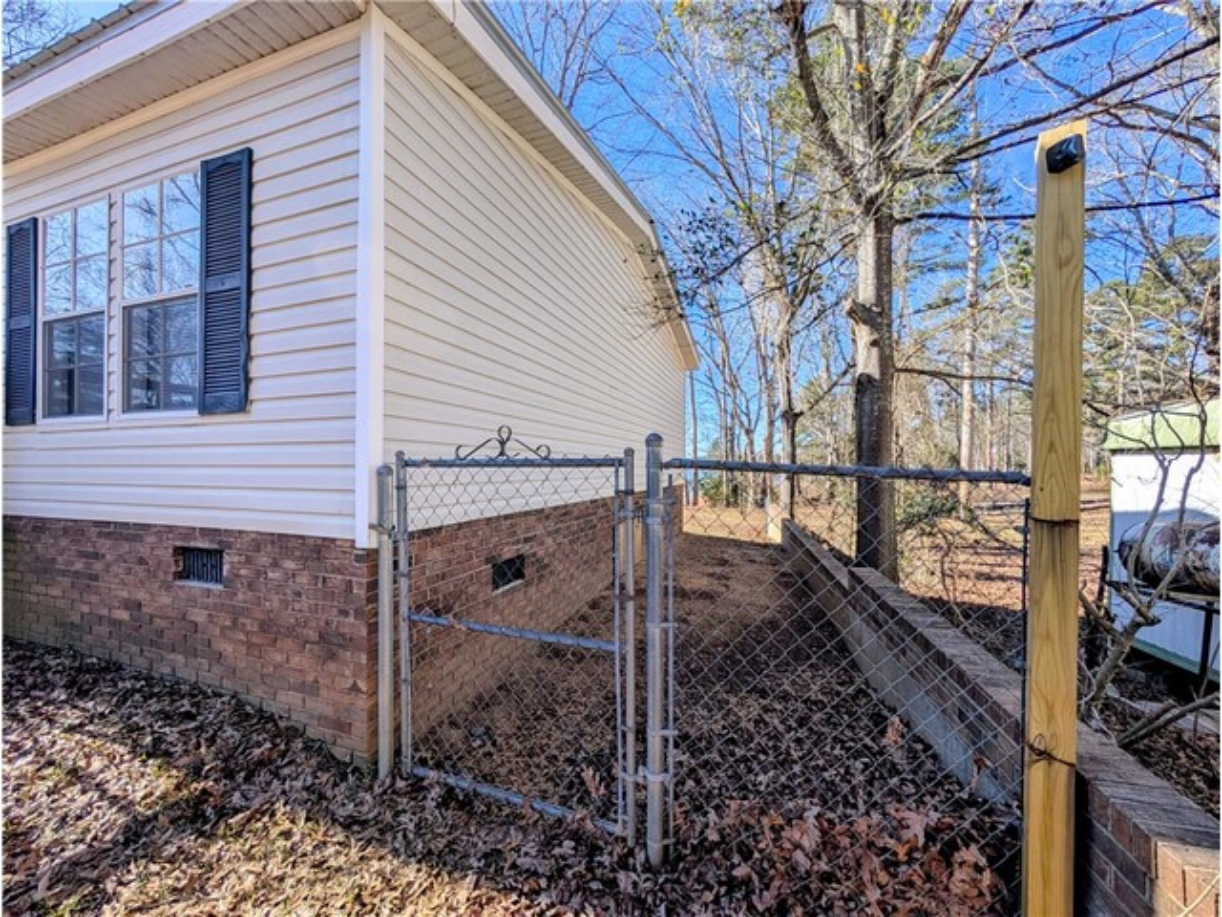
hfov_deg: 110.5
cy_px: 458
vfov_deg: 94.5
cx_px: 611
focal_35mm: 12
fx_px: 424
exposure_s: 1/1541
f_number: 1.7
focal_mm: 2.02
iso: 52
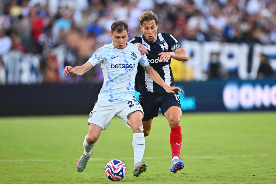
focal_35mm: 600
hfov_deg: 3.4
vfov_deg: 2.3
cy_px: 92
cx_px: 138
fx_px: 4600
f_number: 2.8
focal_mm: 400
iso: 1600
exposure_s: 1/3200
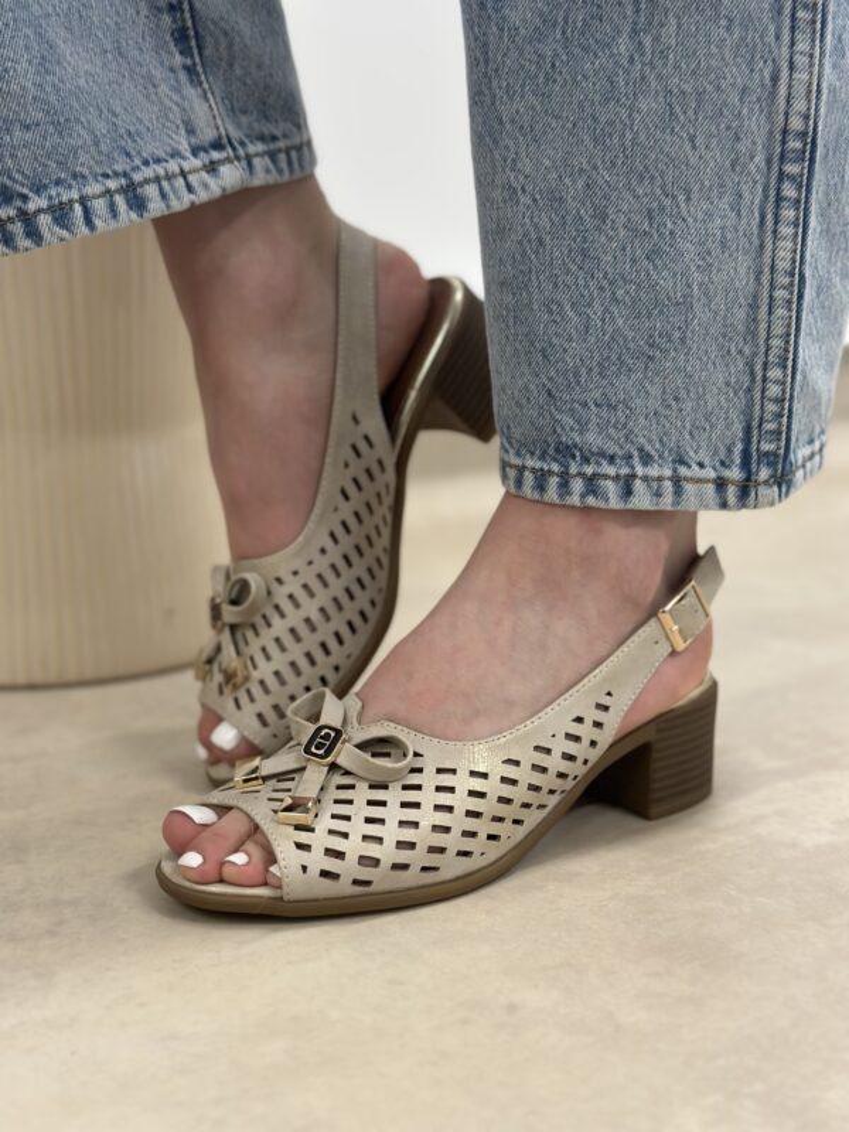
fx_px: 1570
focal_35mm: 48
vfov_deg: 39.7
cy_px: 566
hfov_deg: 30.3
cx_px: 424
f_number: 1.78
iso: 200
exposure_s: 1/100
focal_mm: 6.86
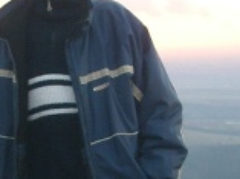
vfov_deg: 10.3
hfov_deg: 13.7
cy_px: 136
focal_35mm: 143
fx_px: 989
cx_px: 35
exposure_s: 1/80
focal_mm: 5.8
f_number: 2.6
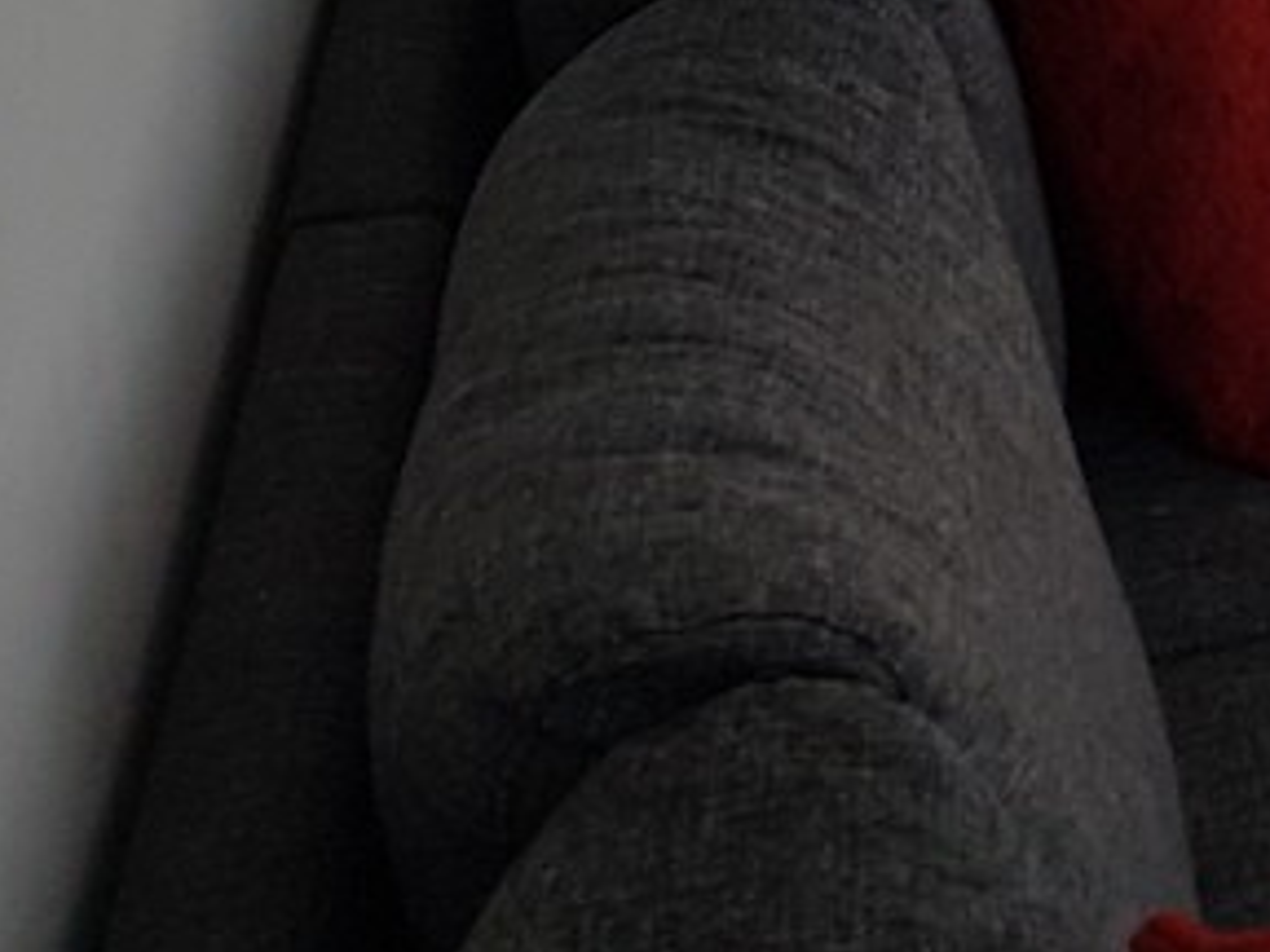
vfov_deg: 13.0
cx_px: 2337
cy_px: -690
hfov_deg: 15.9
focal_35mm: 104
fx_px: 3816
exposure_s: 1/100
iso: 50
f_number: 1.7
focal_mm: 4.2
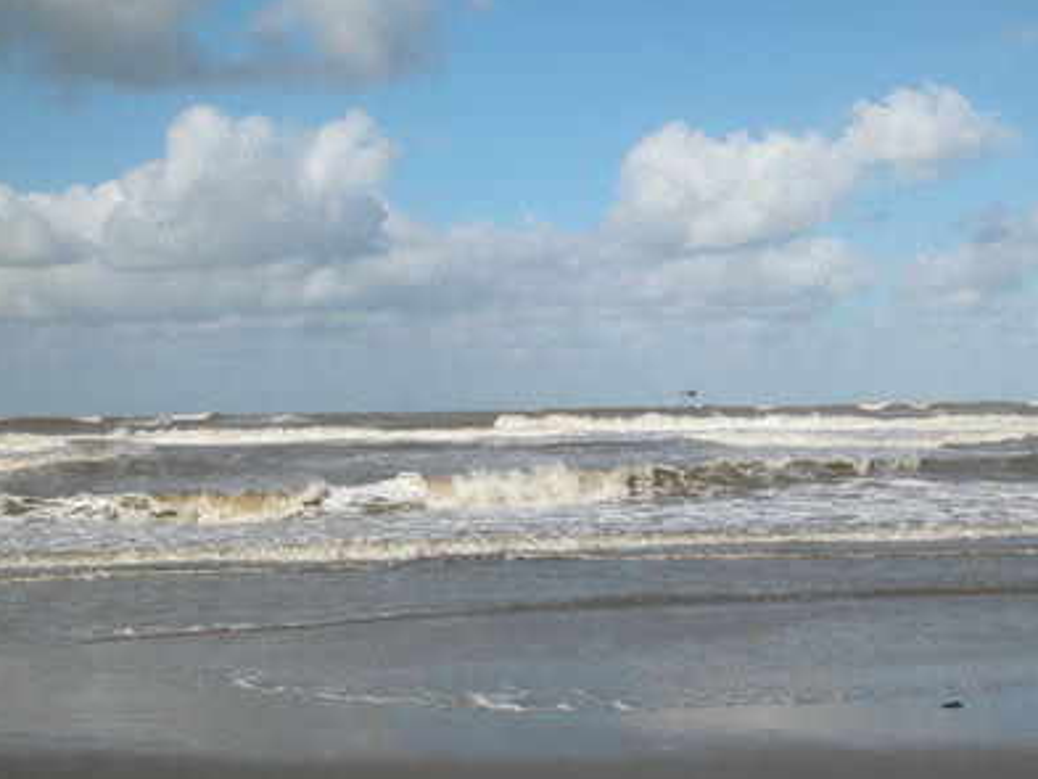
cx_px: 515
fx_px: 1740
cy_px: 386
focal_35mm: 58
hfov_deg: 33.2
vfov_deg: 25.2
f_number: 7
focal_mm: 14.7
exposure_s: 1/475
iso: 100
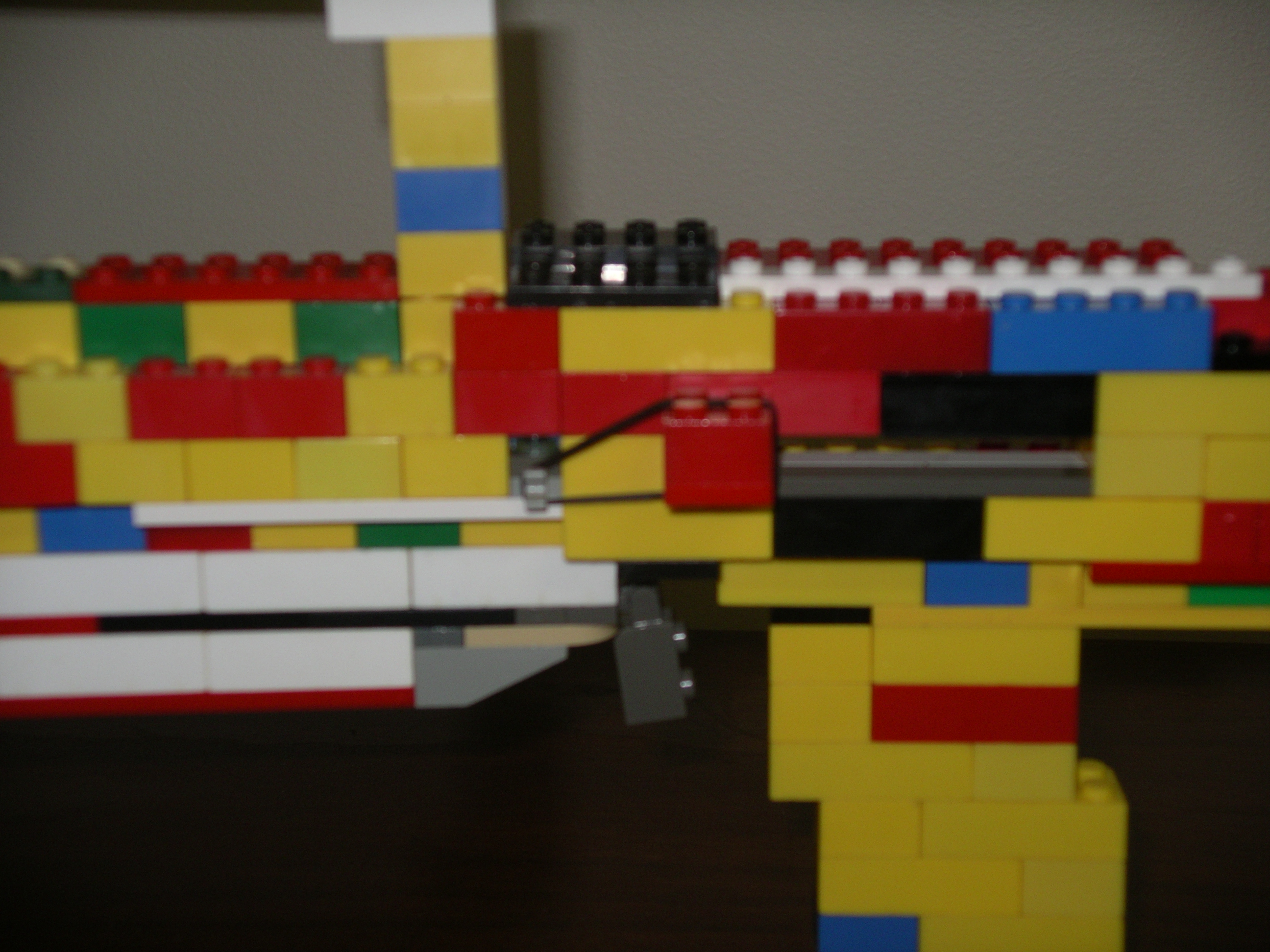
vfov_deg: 17.6
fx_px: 3082
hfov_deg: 23.3
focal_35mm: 84
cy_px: 476
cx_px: 635
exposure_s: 1/60
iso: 200
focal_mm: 17.4
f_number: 3.6
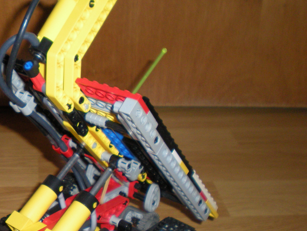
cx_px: 34
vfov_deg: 21.4
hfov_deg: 27.6
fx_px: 603
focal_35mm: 68
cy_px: 178
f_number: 3.1
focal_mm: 6.3
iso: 200
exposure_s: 1/60
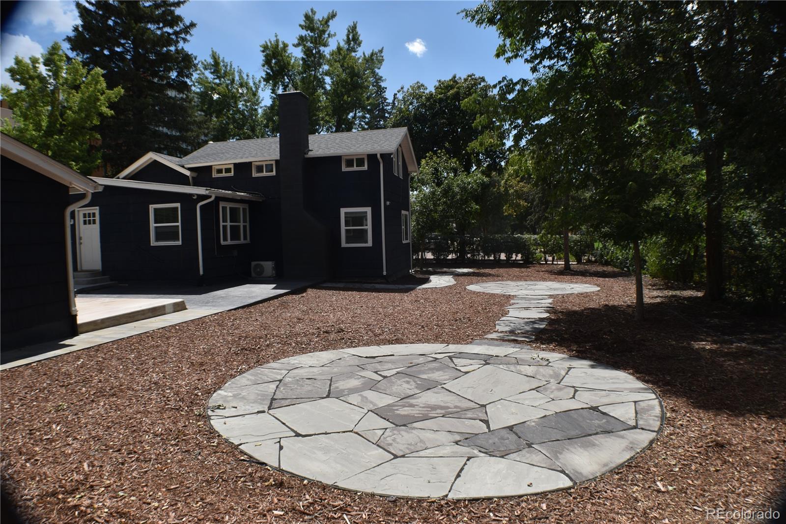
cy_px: 262
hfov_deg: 59.5
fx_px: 688
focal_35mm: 32
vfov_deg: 41.7
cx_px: 393
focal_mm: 21
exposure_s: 1/200
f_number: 11
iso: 100
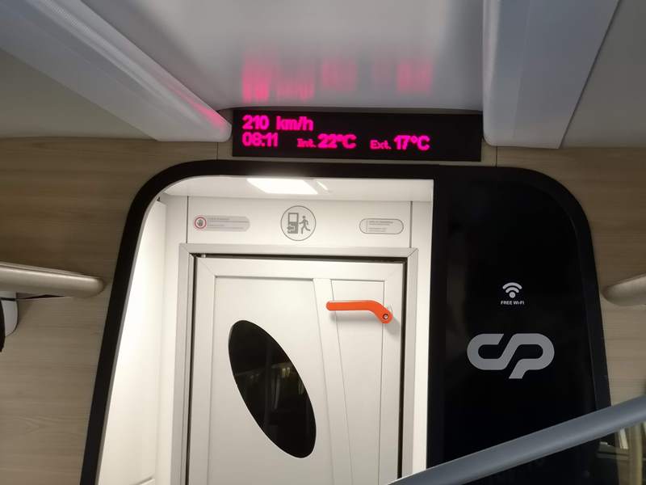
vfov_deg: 15.4
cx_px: 323
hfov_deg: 20.4
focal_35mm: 96
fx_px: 1792
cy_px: 242
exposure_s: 1/30
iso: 320
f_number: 2.4
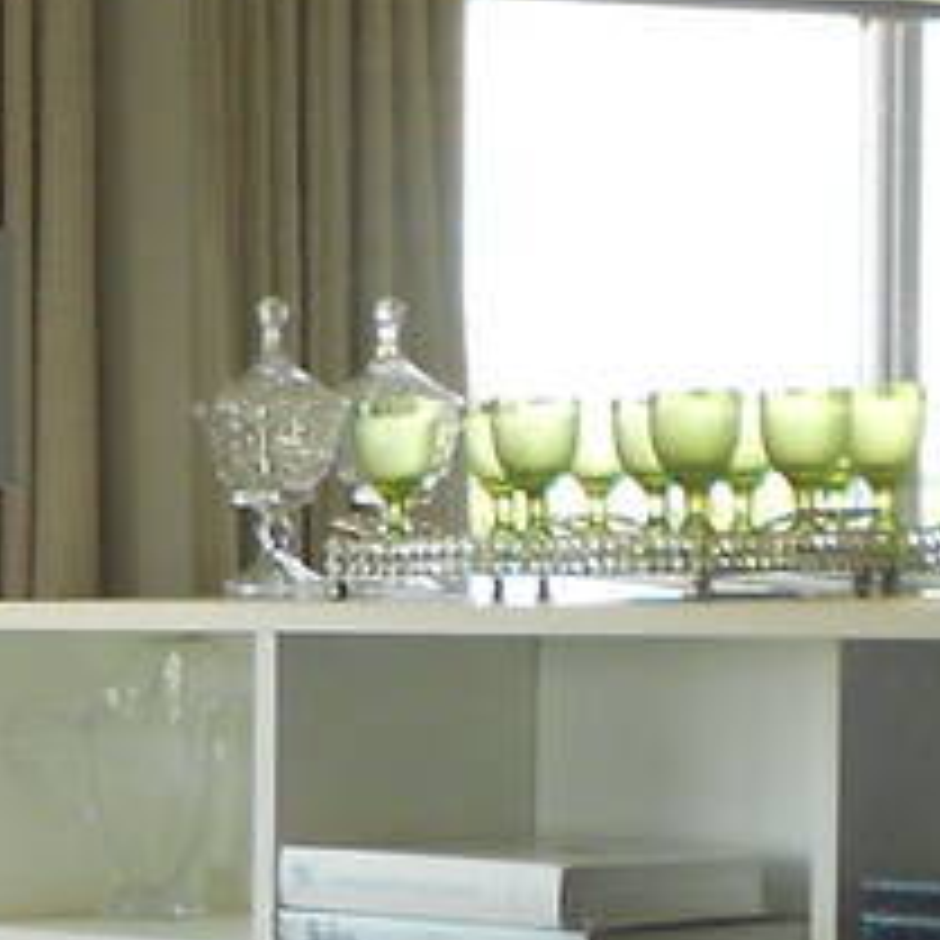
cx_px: -832
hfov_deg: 10.3
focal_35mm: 158
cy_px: 886
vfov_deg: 11.0
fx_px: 4854
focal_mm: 4.6
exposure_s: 1/80
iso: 80
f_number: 3.2
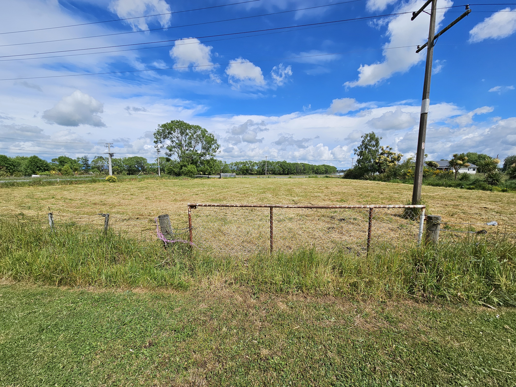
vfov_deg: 89.9
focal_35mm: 13
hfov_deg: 106.2
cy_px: 194
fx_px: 194
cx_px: 258
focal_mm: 2.2
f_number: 2.2
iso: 50
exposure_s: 1/4505
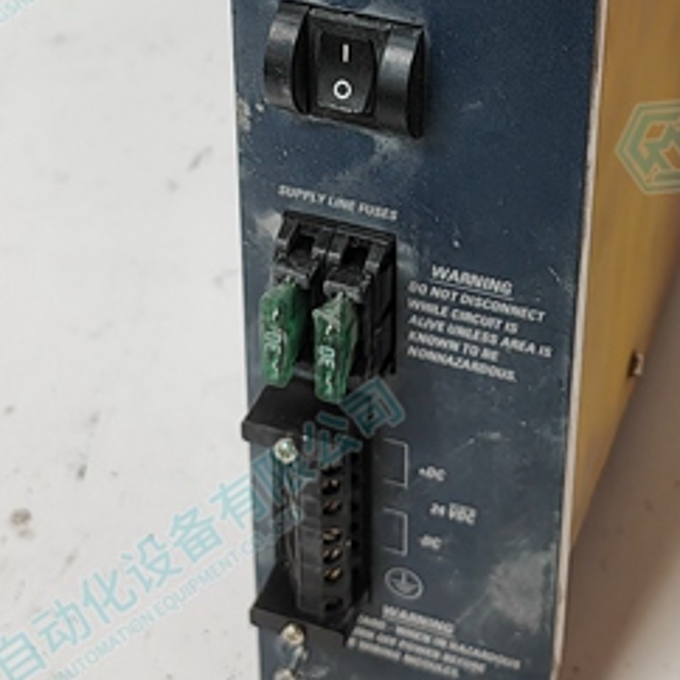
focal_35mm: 79
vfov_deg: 21.1
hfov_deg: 21.8
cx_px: 469
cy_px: -14
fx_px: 1756
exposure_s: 1/100
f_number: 1.9
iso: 1000
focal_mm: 6.12
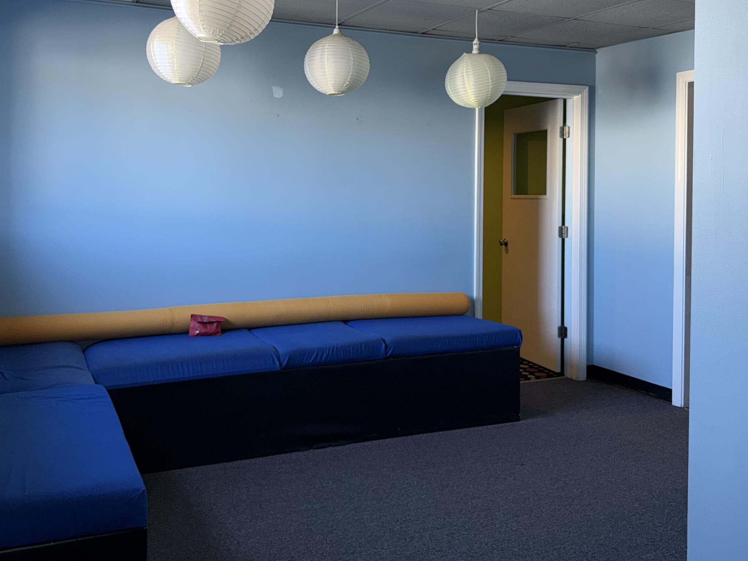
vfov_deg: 41.2
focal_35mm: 34
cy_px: 185
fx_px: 735
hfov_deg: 53.9
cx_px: 333
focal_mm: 6.76
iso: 64
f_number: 1.78
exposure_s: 1/37
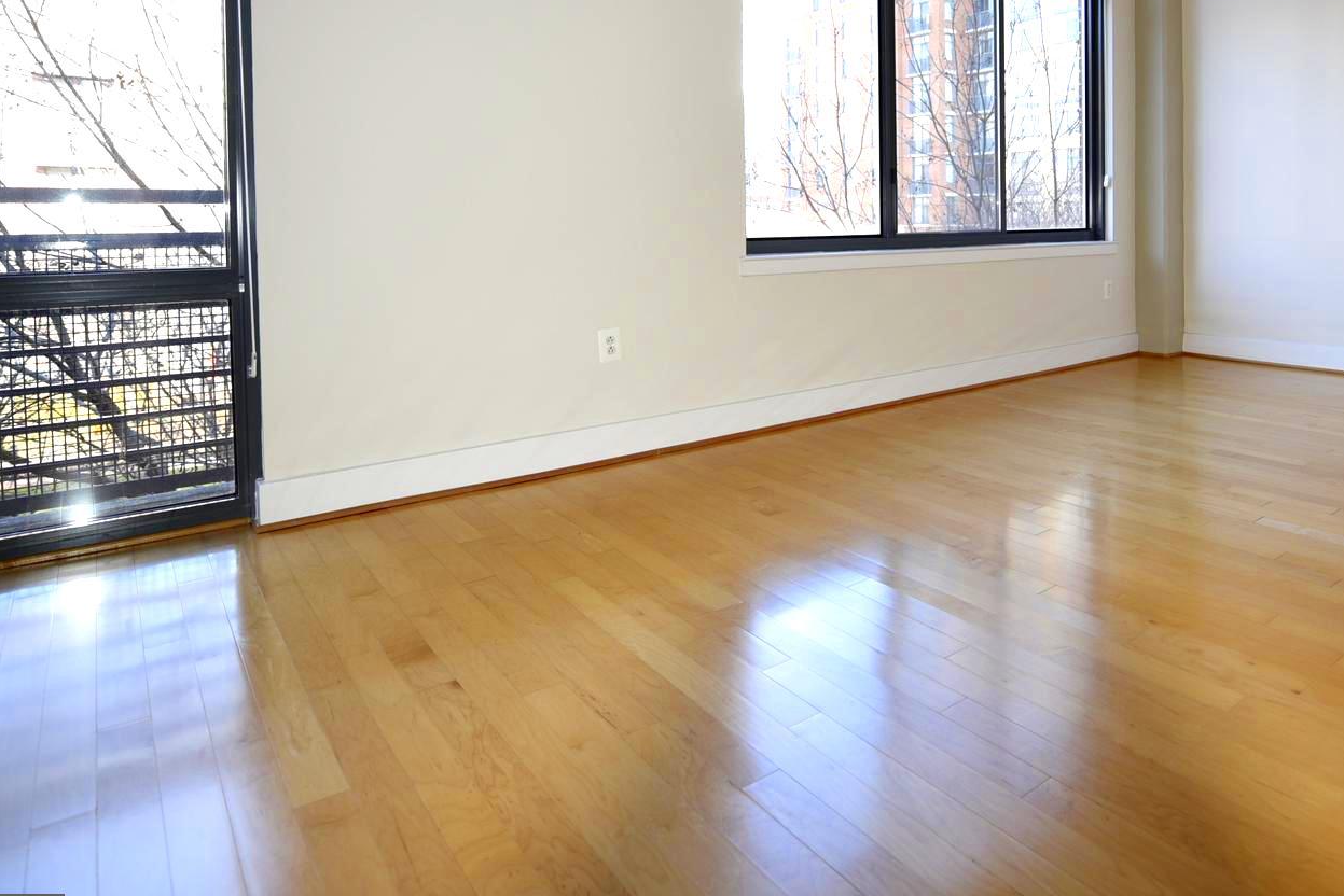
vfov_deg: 52.9
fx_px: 859
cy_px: 236
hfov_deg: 73.0
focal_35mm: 23
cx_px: 929
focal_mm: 14
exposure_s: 1/160
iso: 220
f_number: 2.8
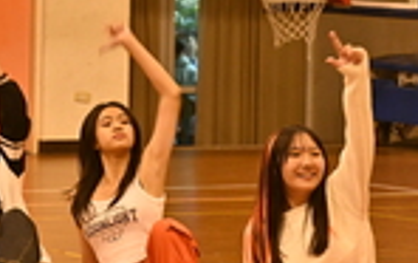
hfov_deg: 7.3
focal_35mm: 289
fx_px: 3297
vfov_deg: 4.6
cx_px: 175
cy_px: 157
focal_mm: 70
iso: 1000
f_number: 4
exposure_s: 1/100
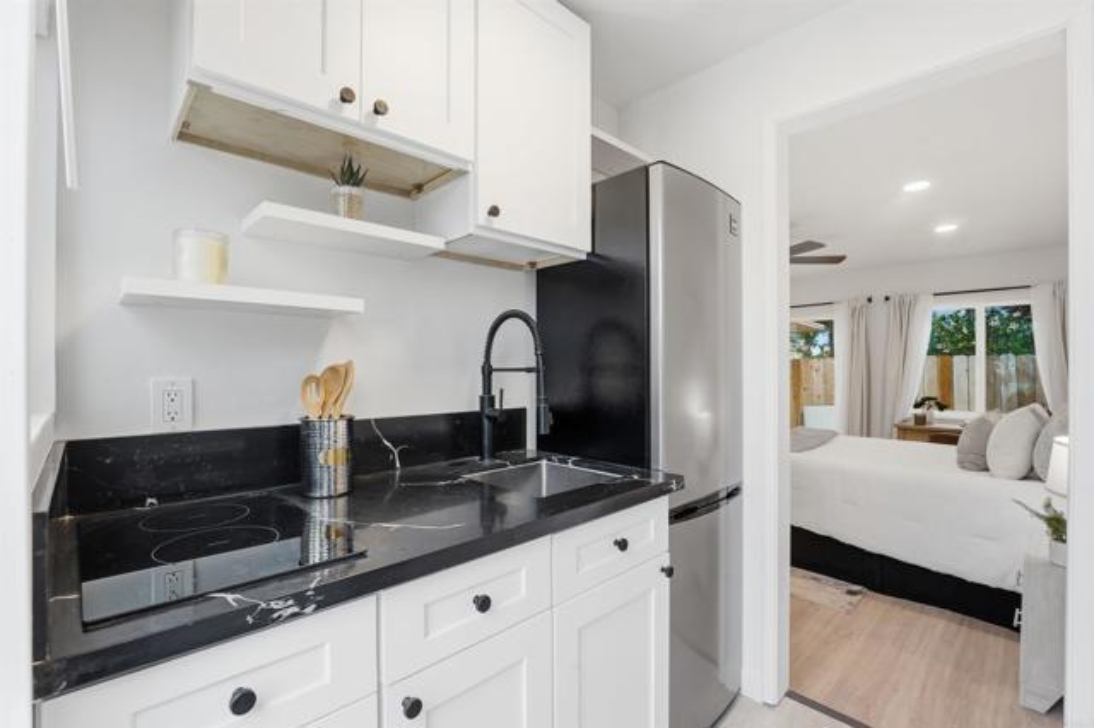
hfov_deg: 97.8
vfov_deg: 74.7
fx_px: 477
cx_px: 547
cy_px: 364
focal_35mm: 16
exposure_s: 1/50
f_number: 11
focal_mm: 15.7
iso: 125
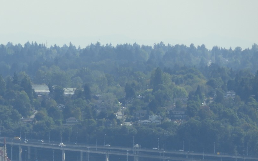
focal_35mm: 1040
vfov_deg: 1.3
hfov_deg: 2.0
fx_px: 7315
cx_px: 44
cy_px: 157
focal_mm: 98.5
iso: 100
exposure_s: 1/500
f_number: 5.6
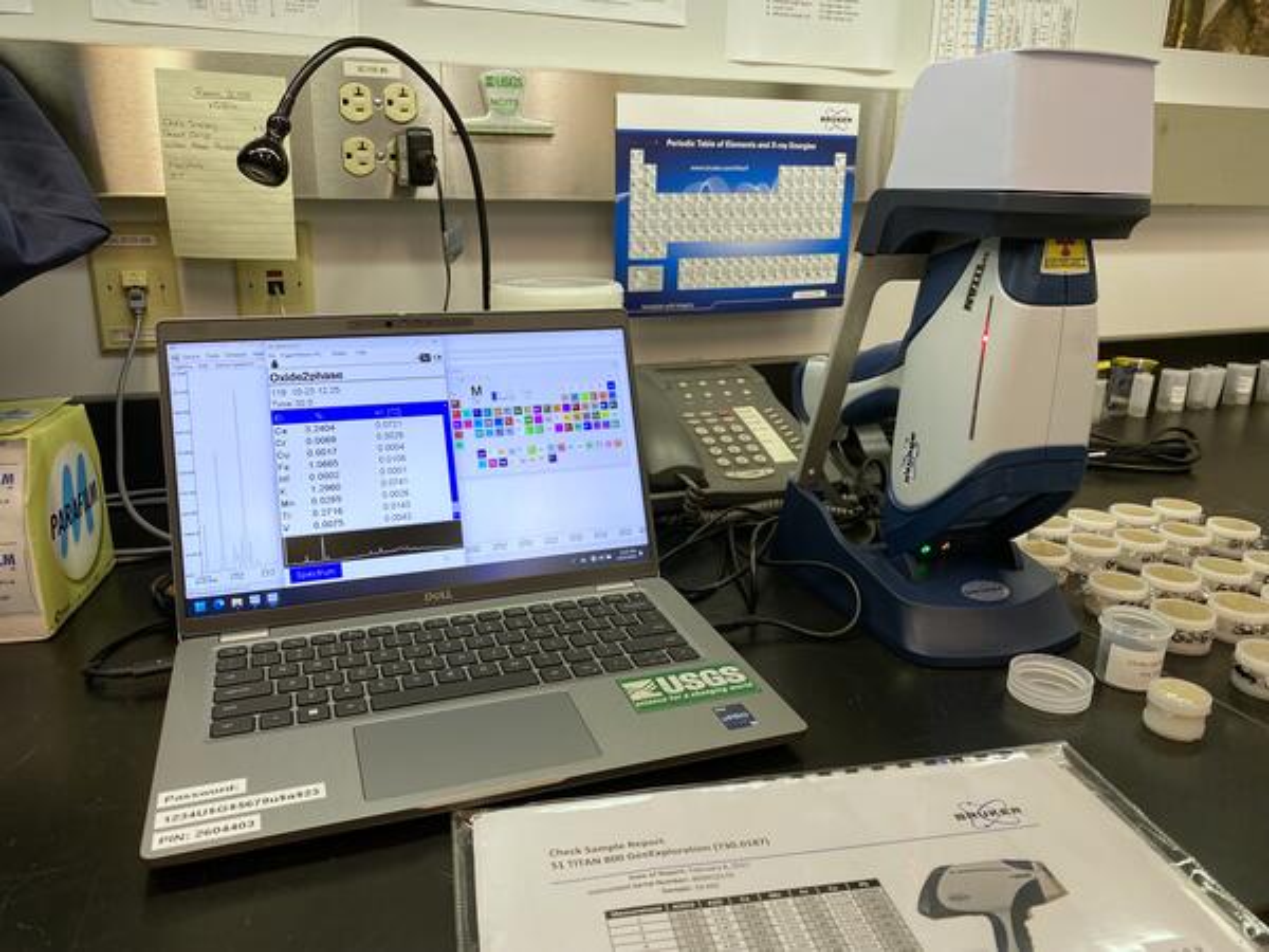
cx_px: 634
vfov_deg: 53.1
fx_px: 953
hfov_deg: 67.3
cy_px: 476
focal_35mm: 26
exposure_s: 1/120
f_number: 1.8
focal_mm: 4.25
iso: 125
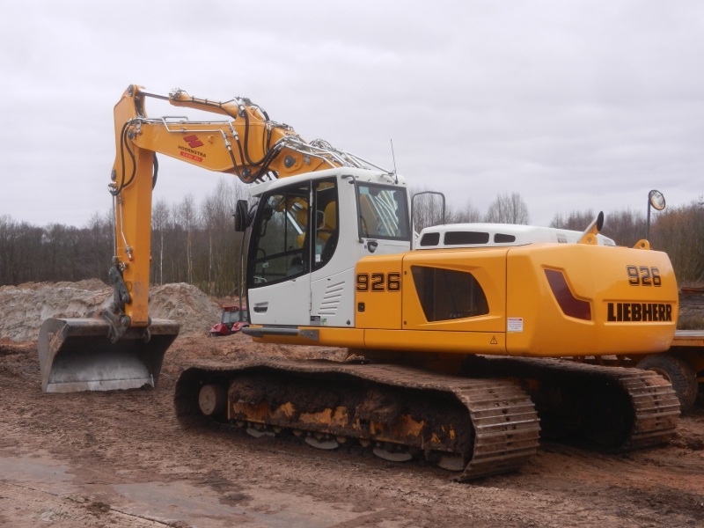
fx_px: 915
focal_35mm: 45
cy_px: 264
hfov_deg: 42.1
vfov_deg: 32.2
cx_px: 352
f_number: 4.2
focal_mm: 8.2
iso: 160
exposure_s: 1/320
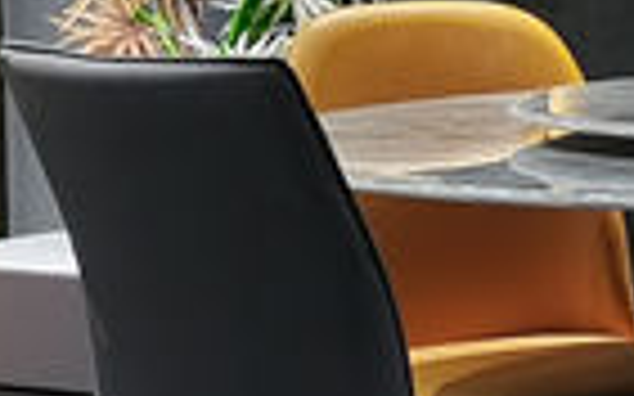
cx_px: 1452
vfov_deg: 6.1
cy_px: 14
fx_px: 3731
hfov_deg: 8.9
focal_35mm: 216
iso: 200
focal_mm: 5.58
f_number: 1.8
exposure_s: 1/100
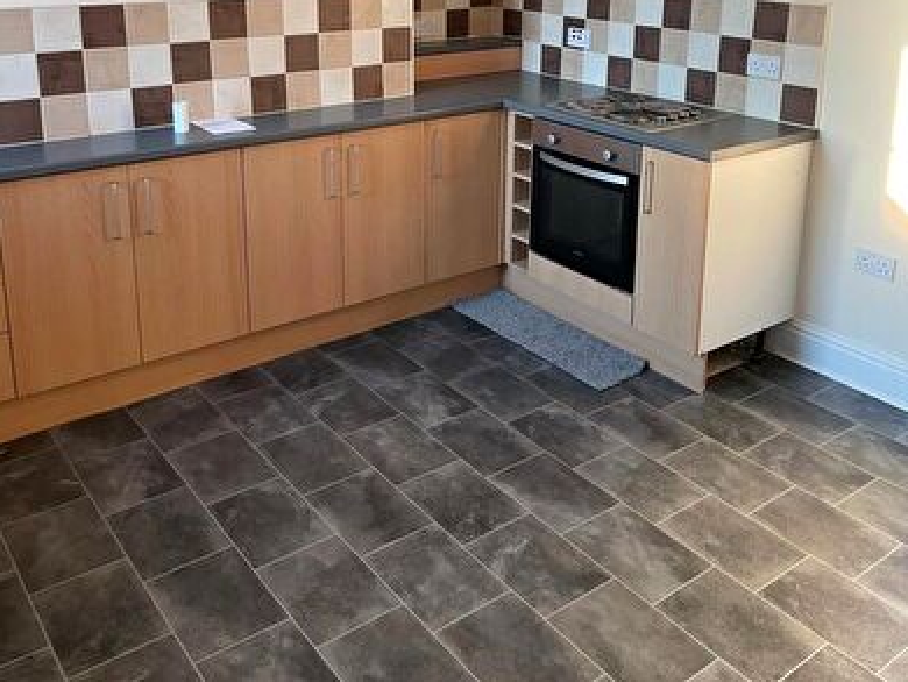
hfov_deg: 52.6
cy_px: 141
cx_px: 454
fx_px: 919
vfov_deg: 39.2
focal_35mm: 35
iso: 125
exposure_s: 1/87
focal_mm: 4.2
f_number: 1.6
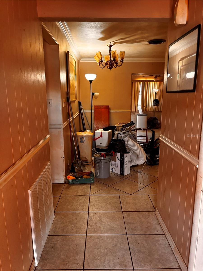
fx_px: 203
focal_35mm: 26
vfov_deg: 67.3
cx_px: 102
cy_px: 136
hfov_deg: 53.1
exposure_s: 1/60
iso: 500
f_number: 1.6
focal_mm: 5.96
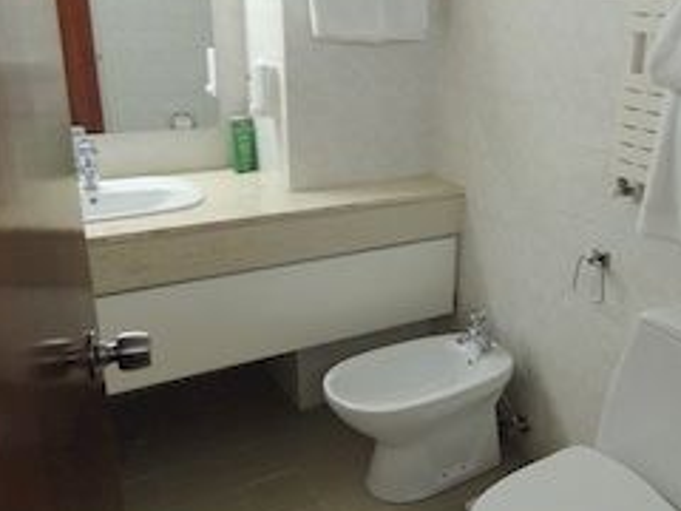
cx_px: 463
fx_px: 689
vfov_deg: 40.7
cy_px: 241
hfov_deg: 51.5
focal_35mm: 35
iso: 360
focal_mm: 4.3
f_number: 3
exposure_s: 1/30
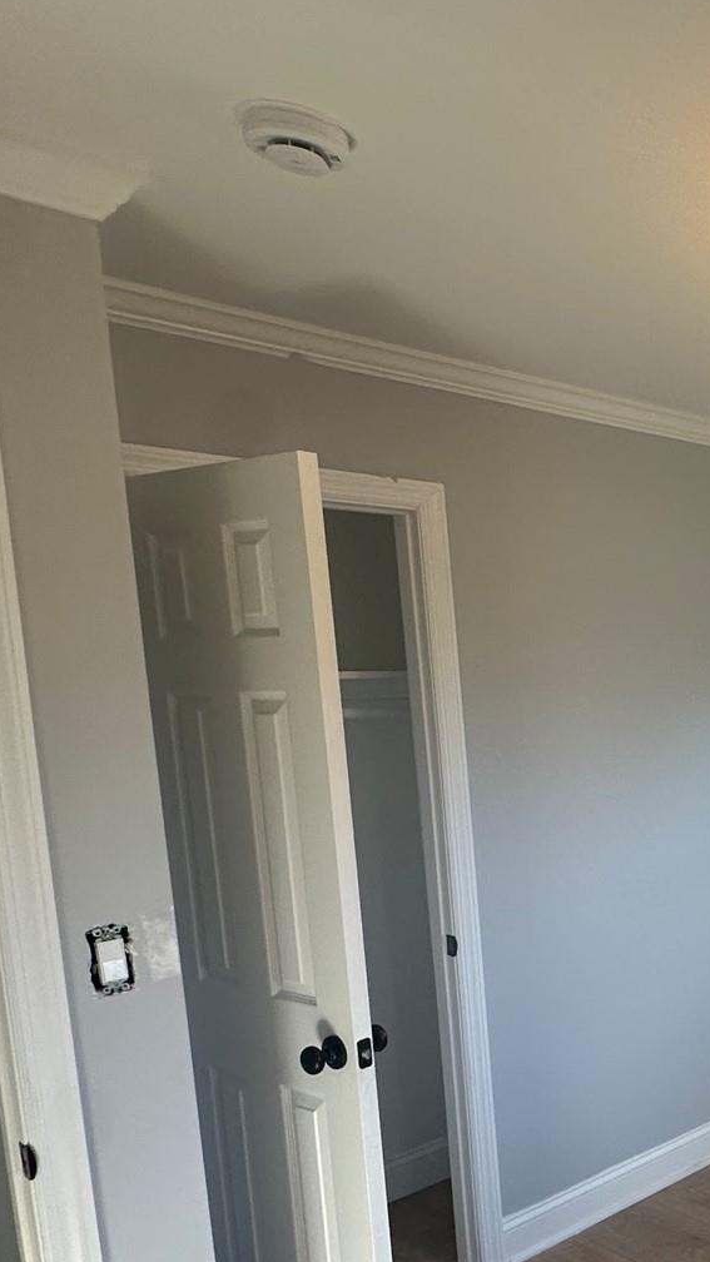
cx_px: 997
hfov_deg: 28.4
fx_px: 1038
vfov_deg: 61.8
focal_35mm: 31
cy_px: 784
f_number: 2.2
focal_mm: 2.22
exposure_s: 1/120
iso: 80
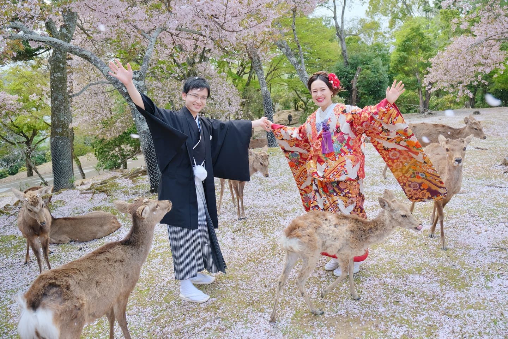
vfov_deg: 43.6
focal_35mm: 30
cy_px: 170
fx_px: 423
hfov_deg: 61.9
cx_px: 254
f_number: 4
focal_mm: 20.2
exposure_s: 1/640
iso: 800
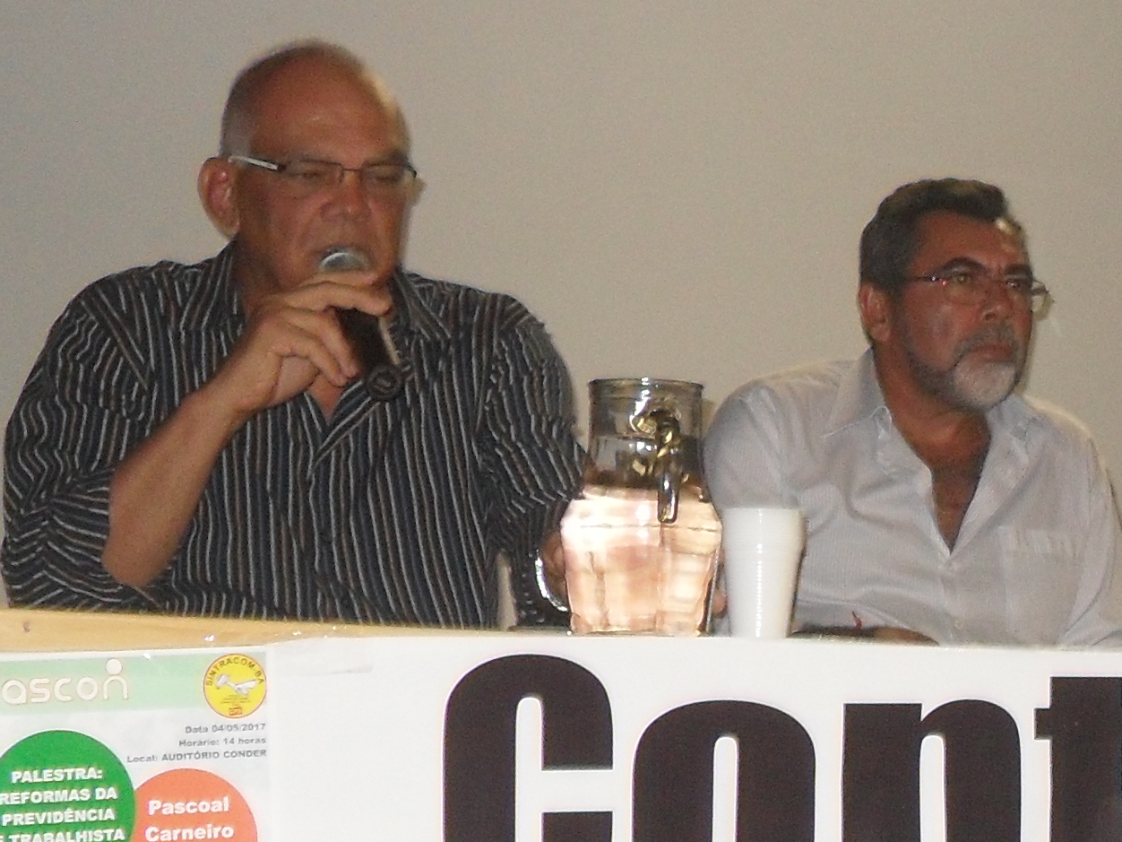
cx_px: 1189
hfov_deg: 18.6
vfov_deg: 14.5
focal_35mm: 102
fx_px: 3306
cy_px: 521
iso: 200
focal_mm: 6.2
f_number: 2.8
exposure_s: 1/45
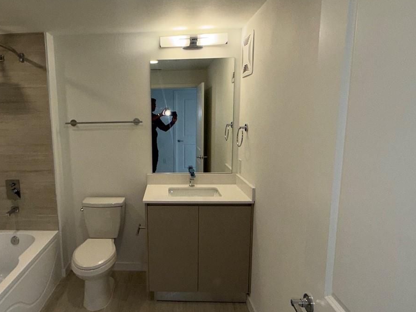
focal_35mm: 25
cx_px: 150
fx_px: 300
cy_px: 162
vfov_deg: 54.9
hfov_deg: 68.1
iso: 50
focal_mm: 2.22
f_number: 2.2
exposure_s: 1/122
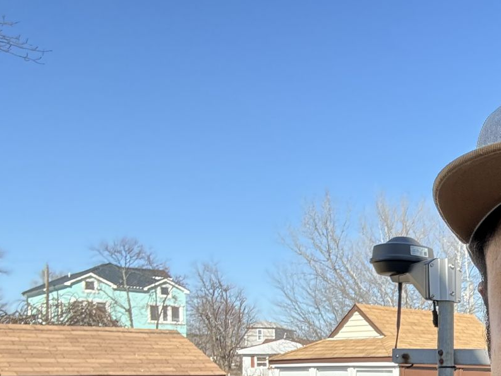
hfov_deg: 28.4
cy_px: 412
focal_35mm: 58
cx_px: 620
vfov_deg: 23.7
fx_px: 840
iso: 40
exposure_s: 1/443
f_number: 1.9
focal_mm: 2.69
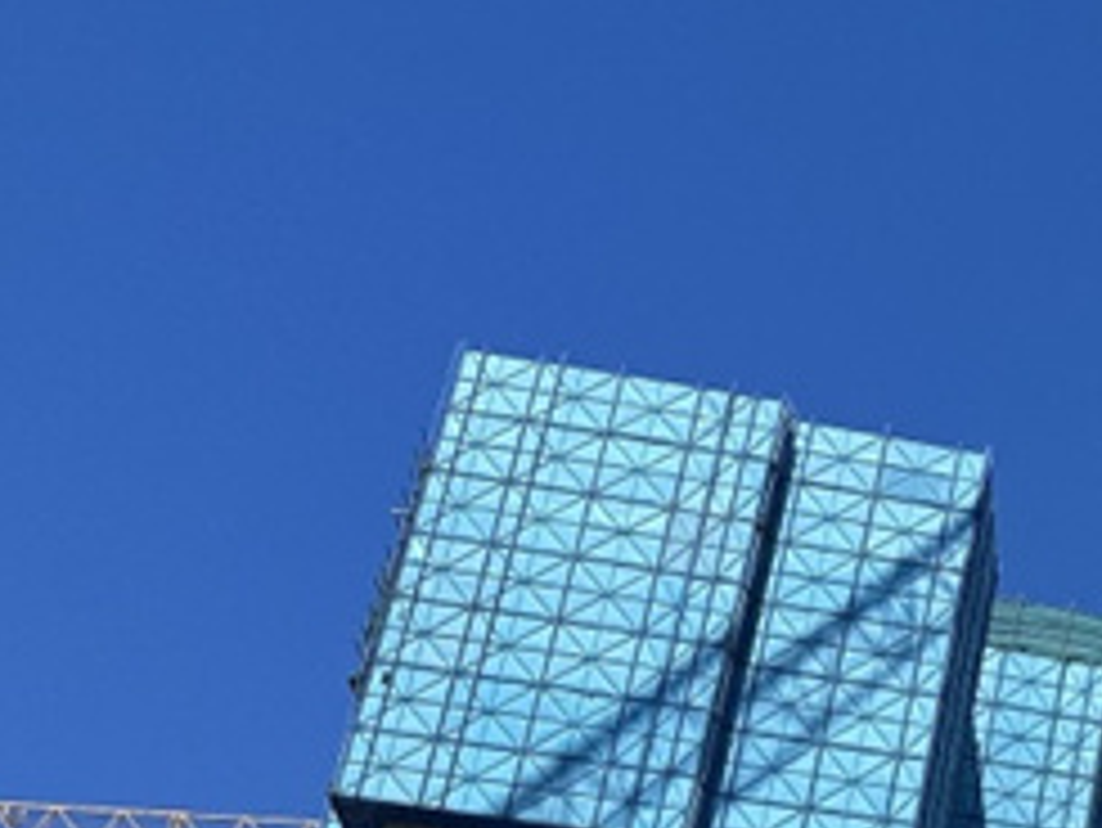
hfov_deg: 16.5
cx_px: 2020
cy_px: 1300
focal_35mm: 98
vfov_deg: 14.0
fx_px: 3121
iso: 80
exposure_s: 1/5000
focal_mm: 6.86
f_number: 1.78
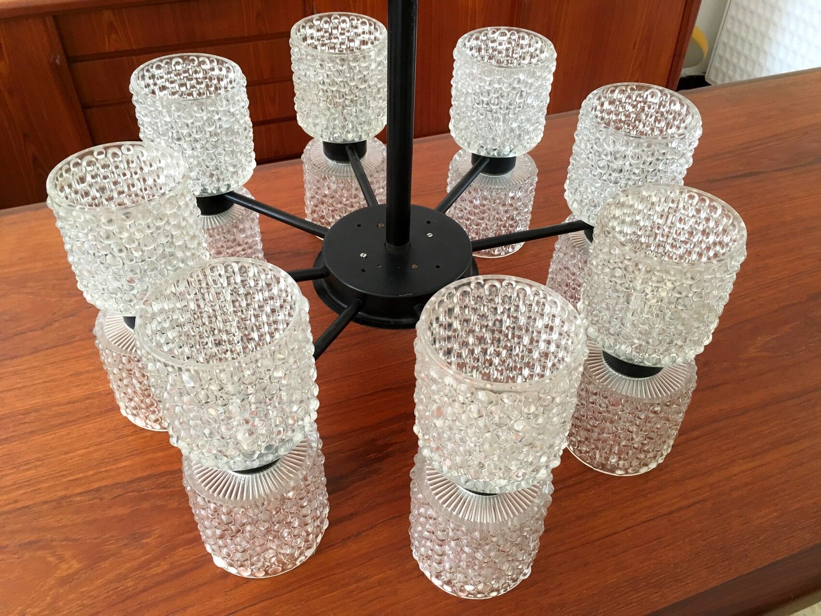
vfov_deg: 48.2
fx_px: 688
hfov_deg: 61.7
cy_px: 308
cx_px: 410
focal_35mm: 29
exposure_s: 1/33
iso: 125
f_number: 2.2
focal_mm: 4.15
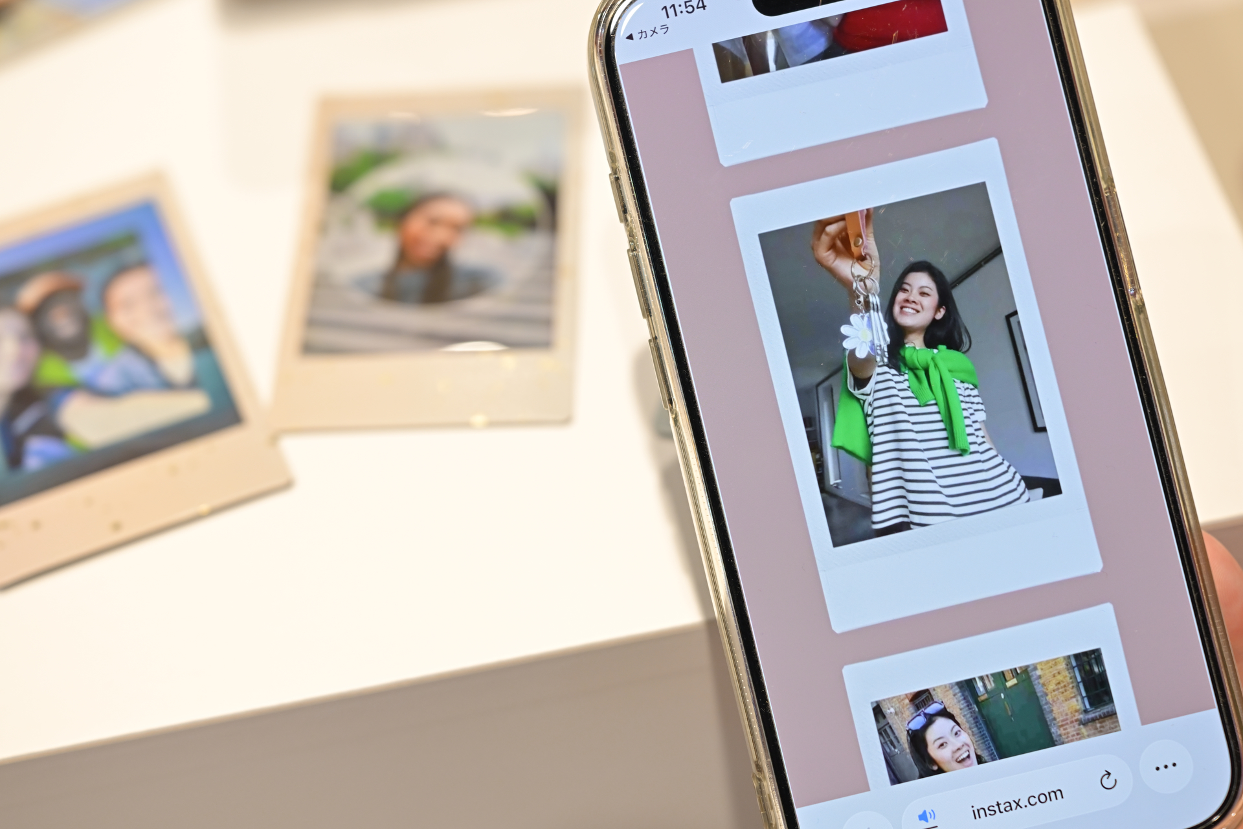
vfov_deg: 19.5
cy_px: 414
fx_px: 2417
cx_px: 622
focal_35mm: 70
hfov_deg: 28.8
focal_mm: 70
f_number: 4
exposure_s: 1/80
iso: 500
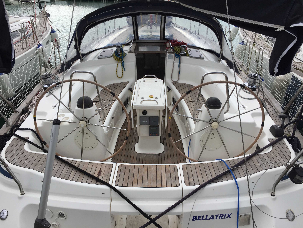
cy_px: 114
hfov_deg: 61.7
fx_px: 254
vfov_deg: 48.2
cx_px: 152
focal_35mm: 29
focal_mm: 4.15
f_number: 2.2
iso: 32
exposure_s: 1/1130
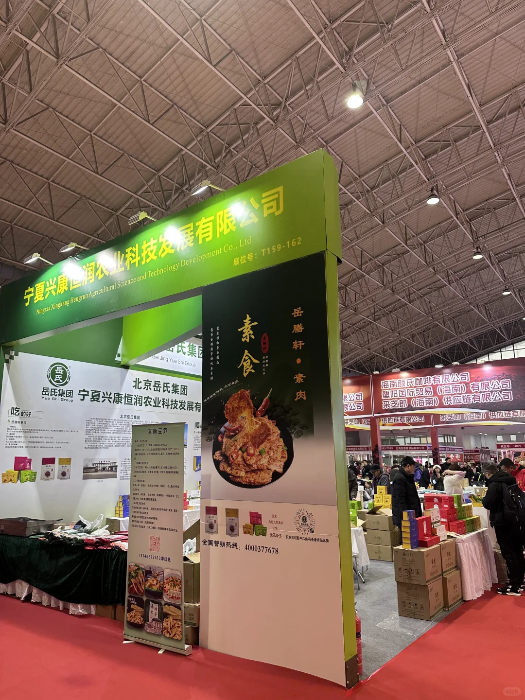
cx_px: 262
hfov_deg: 56.8
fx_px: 485
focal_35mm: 24
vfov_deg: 71.6
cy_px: 350
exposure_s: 1/100
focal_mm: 6.86
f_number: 1.78
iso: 125
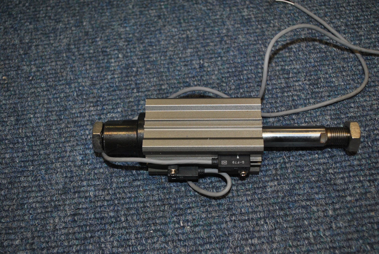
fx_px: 474
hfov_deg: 43.6
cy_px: 127
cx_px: 190
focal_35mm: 45
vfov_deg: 29.9
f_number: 4.5
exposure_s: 1/60
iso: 200
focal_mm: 30
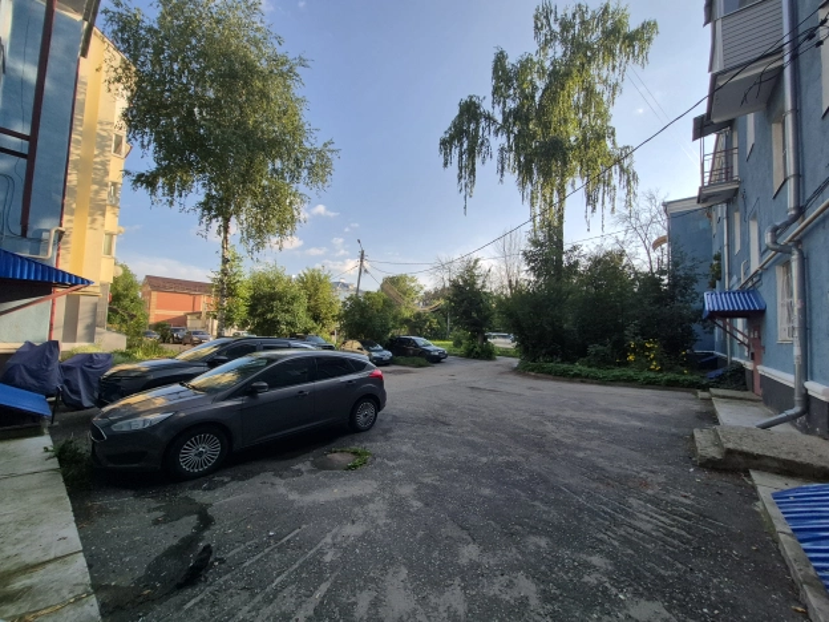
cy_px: 311
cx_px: 414
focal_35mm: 13
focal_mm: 1.74
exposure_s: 1/1060
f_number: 2.2
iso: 50
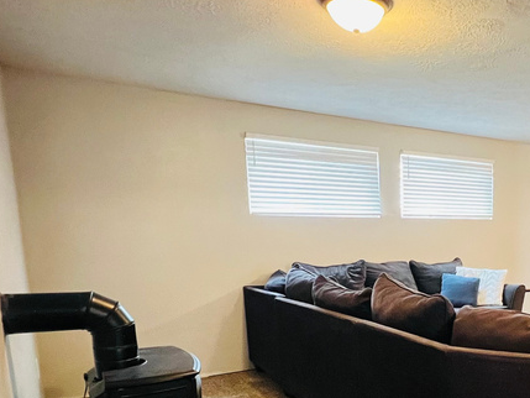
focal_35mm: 31
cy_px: 315
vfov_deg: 43.5
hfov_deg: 52.1
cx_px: 467
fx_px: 475
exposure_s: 1/40
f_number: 1.8
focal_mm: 1.57
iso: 800
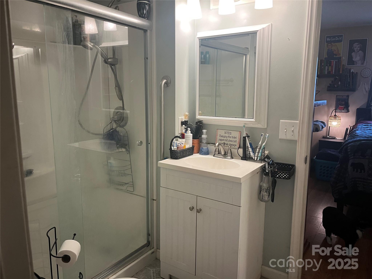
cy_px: 140
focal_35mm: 26
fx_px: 279
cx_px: 186
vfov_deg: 53.1
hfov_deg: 67.3
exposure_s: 1/60
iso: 160
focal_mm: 5.1
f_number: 1.6
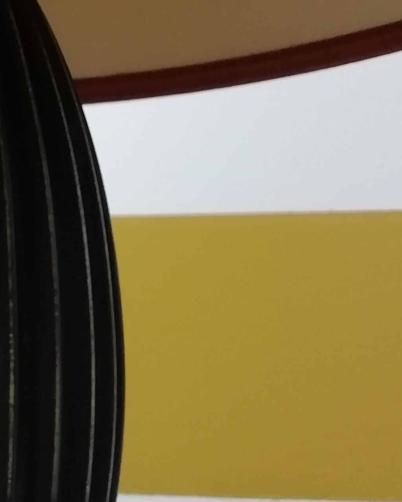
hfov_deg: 17.3
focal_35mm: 83
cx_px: -134
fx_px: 1234
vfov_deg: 22.7
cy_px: 102
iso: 320
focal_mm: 3.21
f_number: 2.2
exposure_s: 1/25
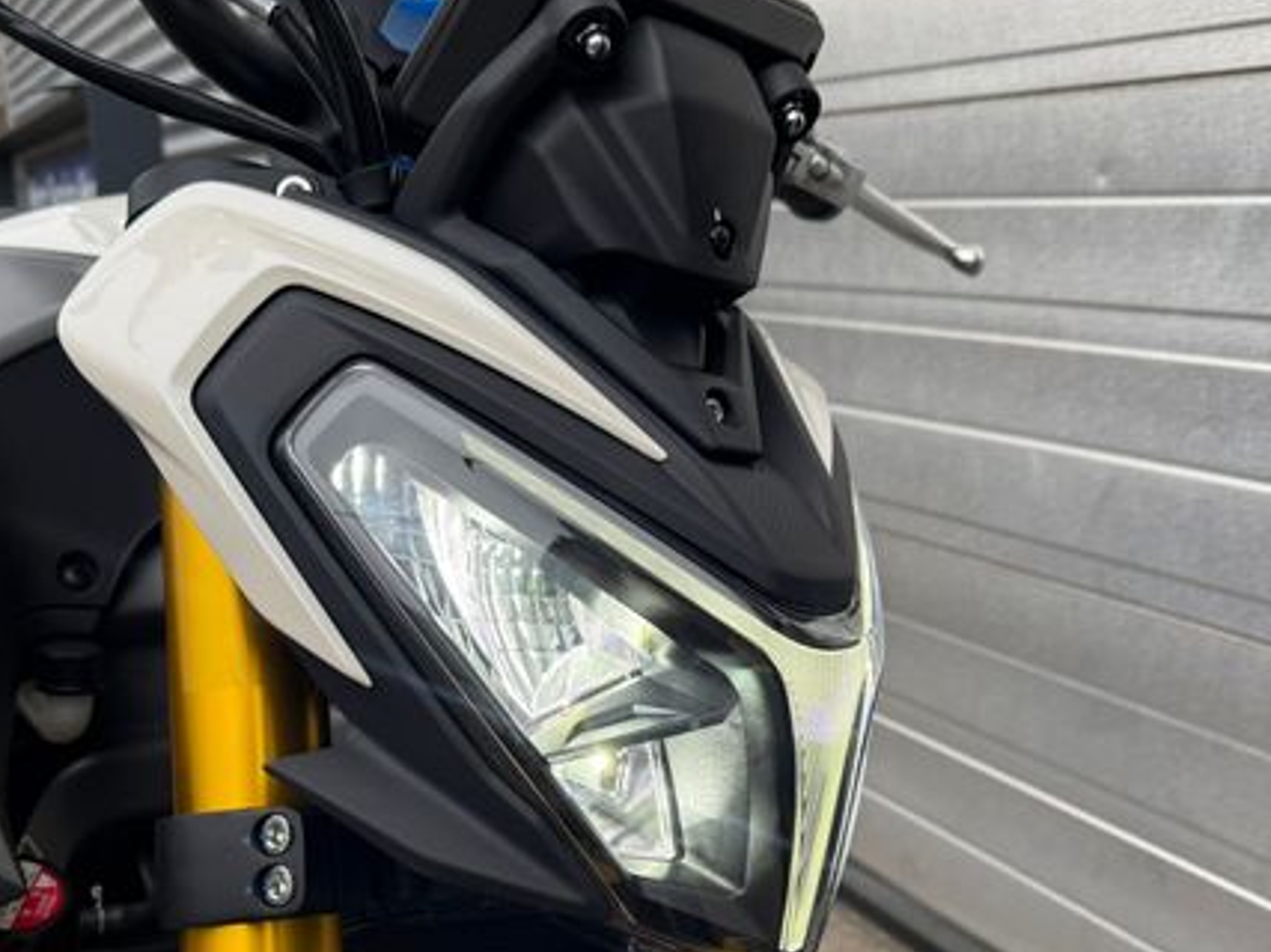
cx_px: 557
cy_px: 672
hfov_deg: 51.2
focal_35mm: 36
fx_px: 1321
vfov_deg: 38.9
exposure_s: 1/341
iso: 100
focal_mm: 6.76
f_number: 1.78
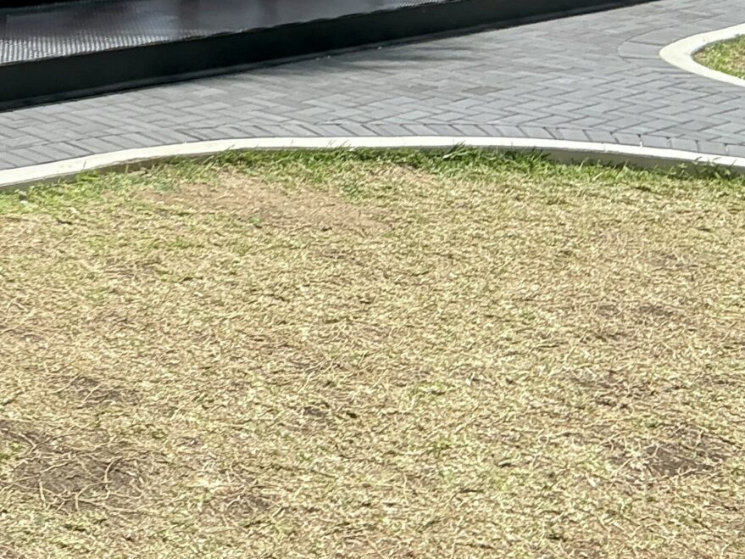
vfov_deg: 20.3
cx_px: -203
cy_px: -139
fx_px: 1442
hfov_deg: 25.3
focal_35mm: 67
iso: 40
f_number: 1.9
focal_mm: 2.69
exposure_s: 1/1225
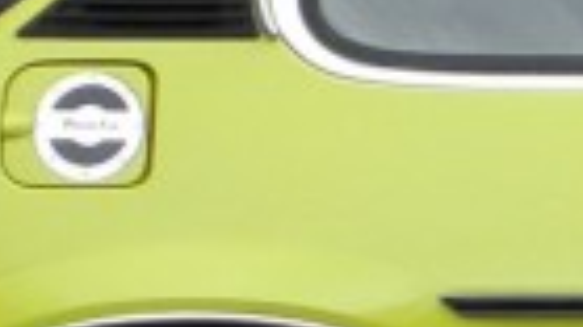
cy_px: 293
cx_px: 1309
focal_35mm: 424
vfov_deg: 2.9
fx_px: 6551
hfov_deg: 5.0
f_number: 3.5
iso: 64
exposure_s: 1/100
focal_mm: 9.57
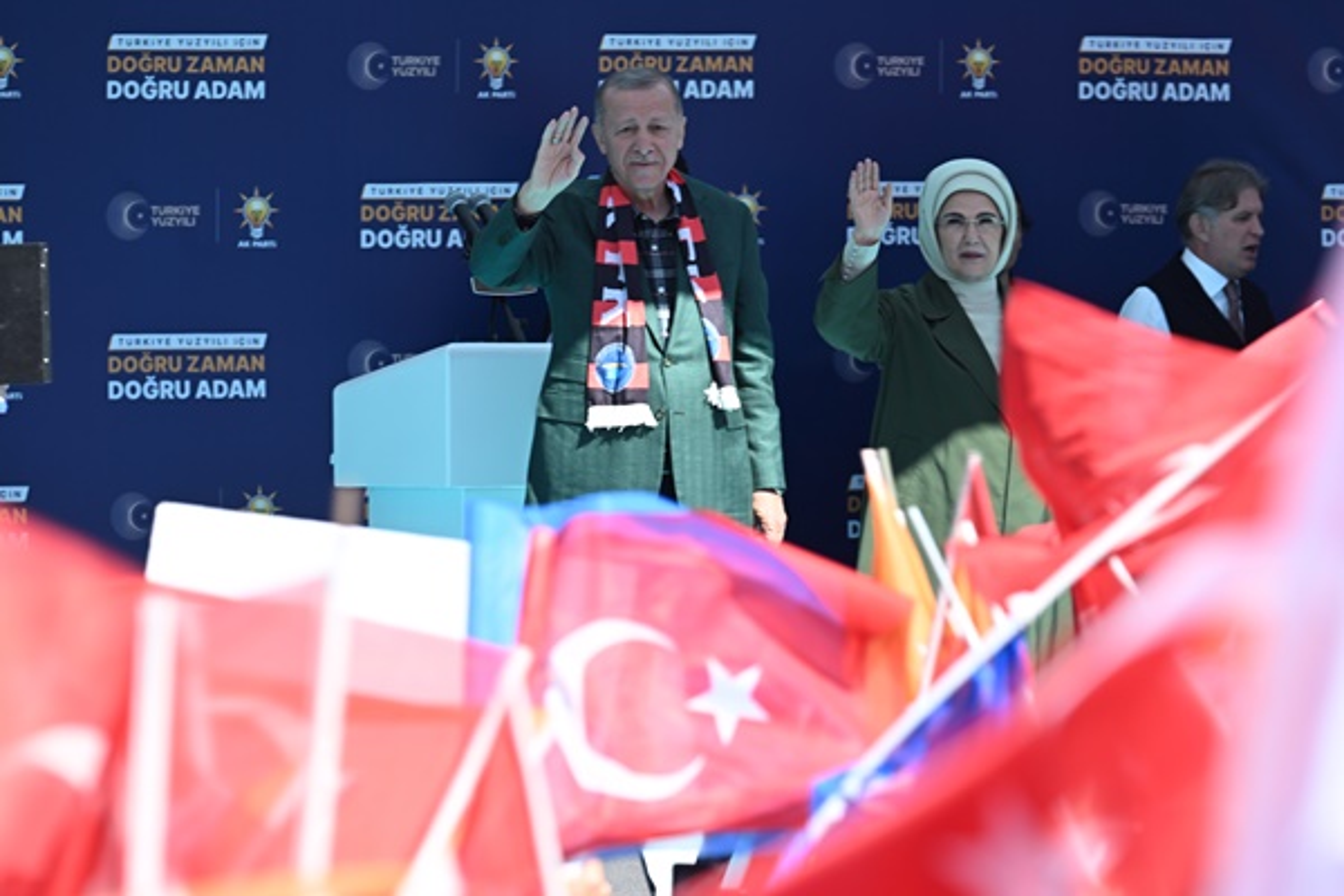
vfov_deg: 5.7
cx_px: 672
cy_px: 448
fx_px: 8959
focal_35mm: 240
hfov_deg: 8.6
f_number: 6.3
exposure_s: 1/200
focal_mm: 240
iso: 100
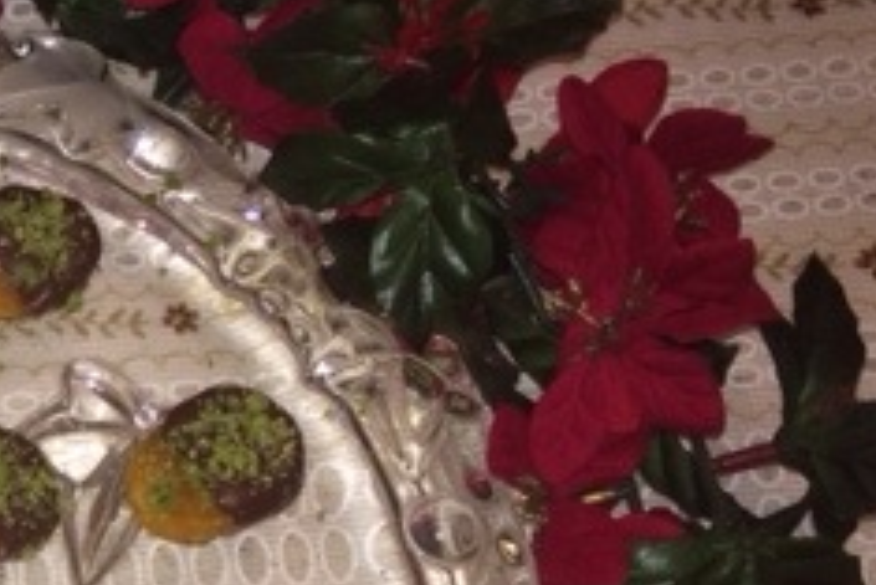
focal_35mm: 85
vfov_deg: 15.2
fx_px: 2070
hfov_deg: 21.5
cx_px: -276
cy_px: 801
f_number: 2.2
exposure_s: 1/36
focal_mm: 4.12
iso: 32
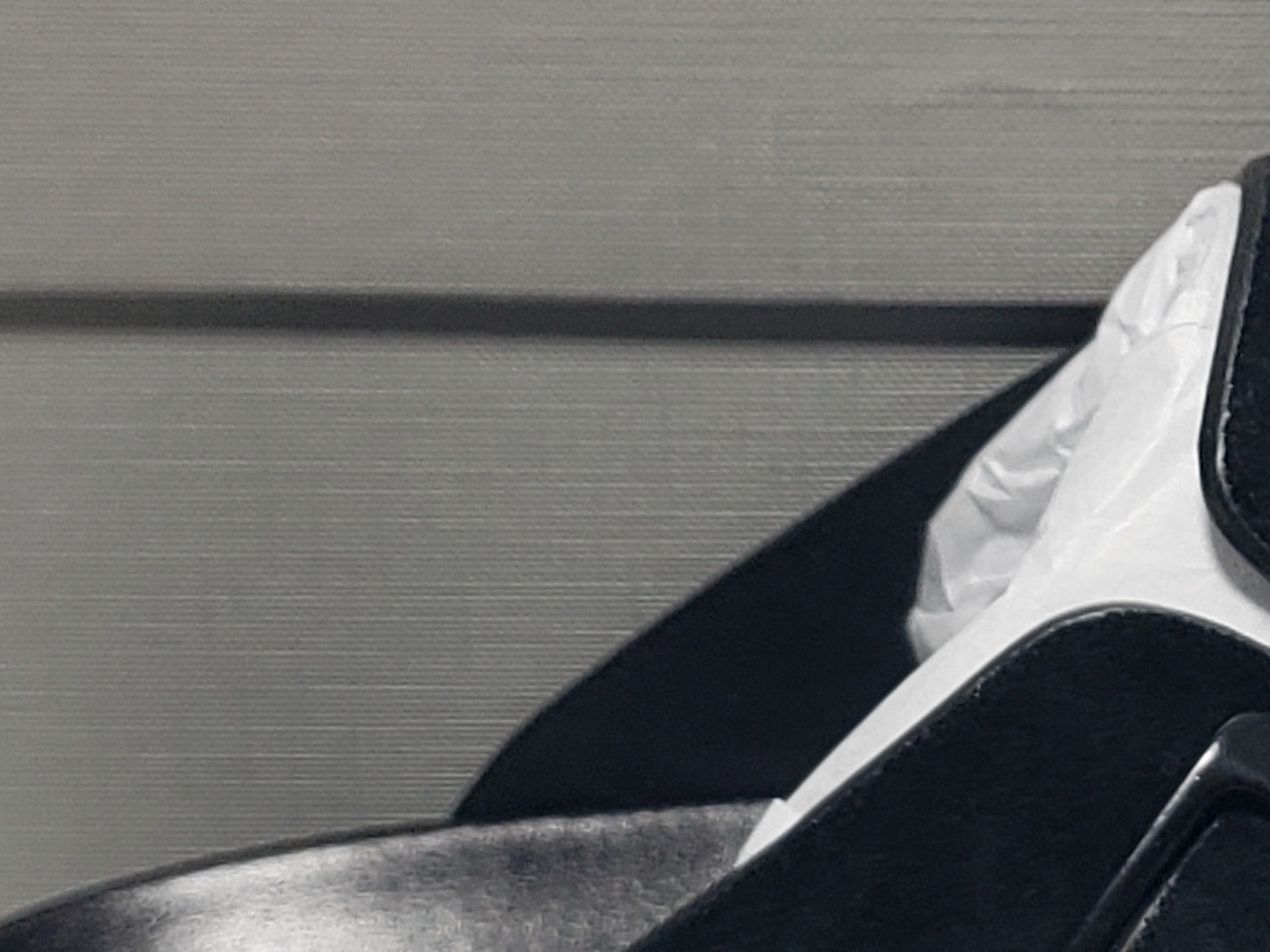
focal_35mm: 133
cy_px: 314
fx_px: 4880
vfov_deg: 11.1
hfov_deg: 14.4
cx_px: 1526
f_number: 1.5
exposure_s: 1/322
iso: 50
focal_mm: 4.3
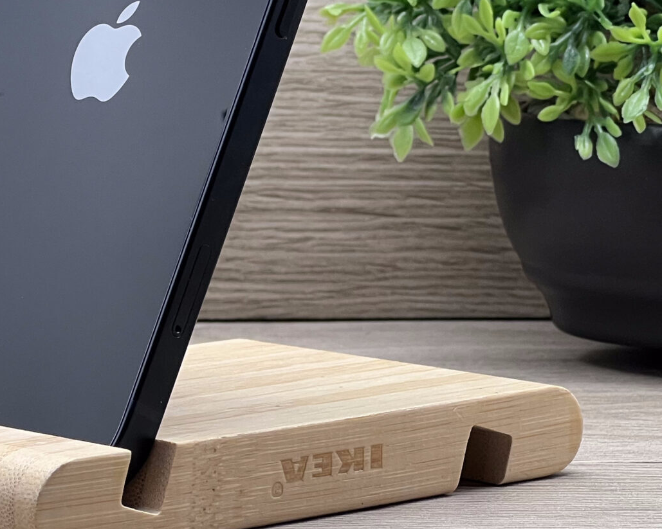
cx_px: 55
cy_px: 103
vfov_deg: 8.3
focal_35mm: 187
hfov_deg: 10.3
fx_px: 3663
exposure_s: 1/100
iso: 100
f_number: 2.8
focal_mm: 9
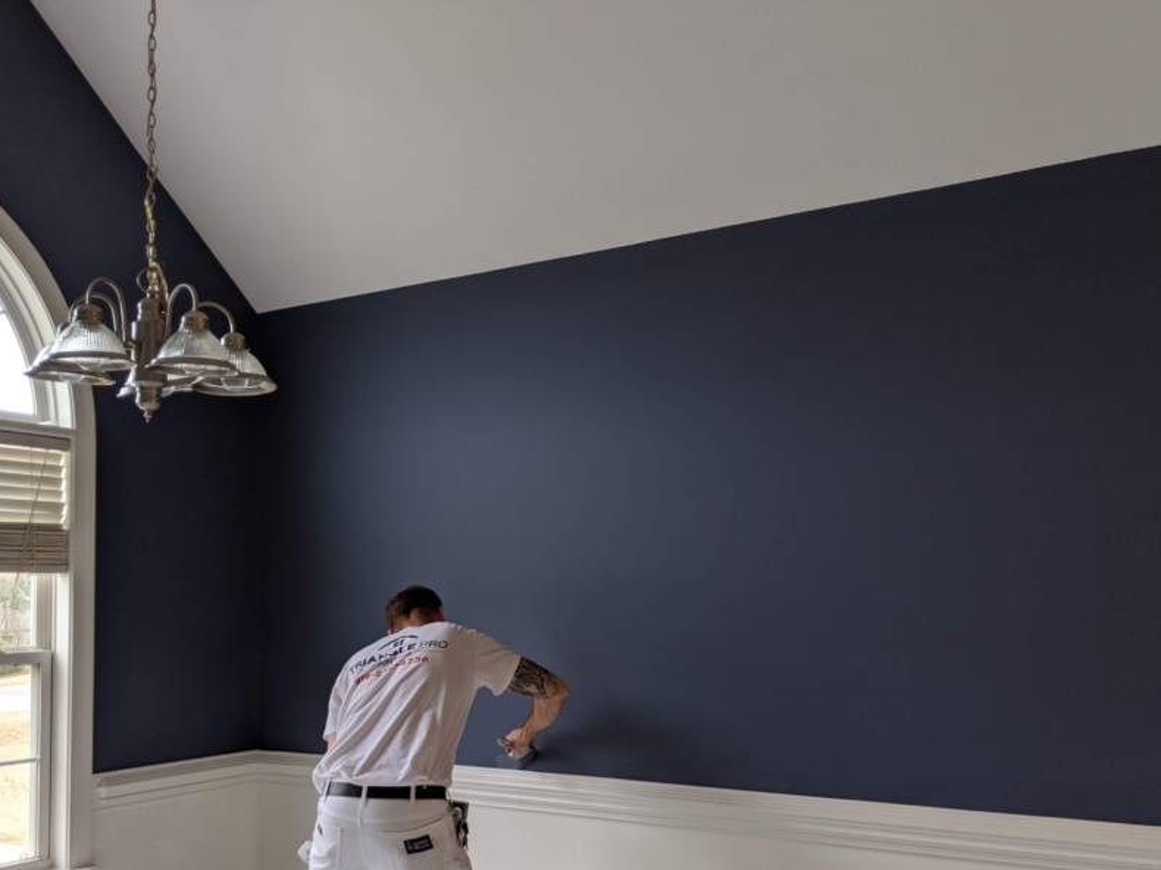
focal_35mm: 35
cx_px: 561
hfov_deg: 52.6
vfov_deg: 40.4
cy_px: 545
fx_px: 1174
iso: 63
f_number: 1.8
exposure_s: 1/60
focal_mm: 4.44
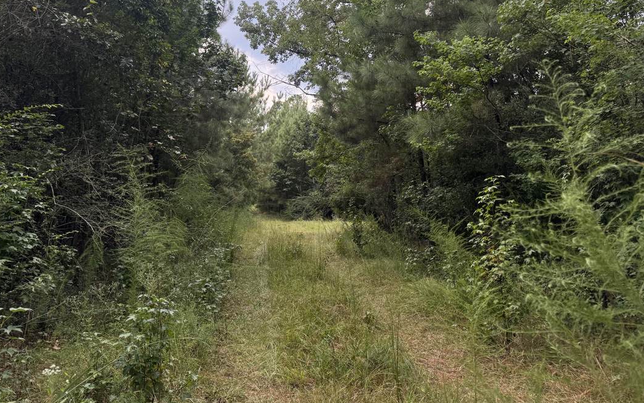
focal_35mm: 31
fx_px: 544
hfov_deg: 61.2
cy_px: 113
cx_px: 316
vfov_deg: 39.8
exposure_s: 1/1172
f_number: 1.78
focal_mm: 6.76
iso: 80
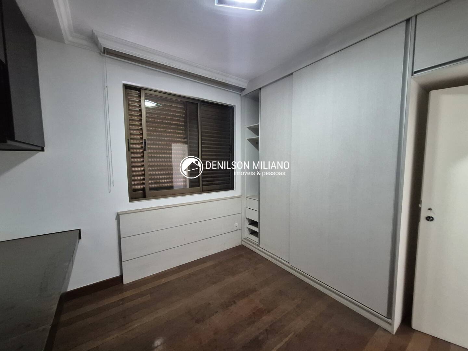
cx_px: 234
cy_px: 176
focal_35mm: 13
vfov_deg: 89.9
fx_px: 176
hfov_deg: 106.2
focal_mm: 1.74
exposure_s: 1/60
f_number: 2.2
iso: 1250
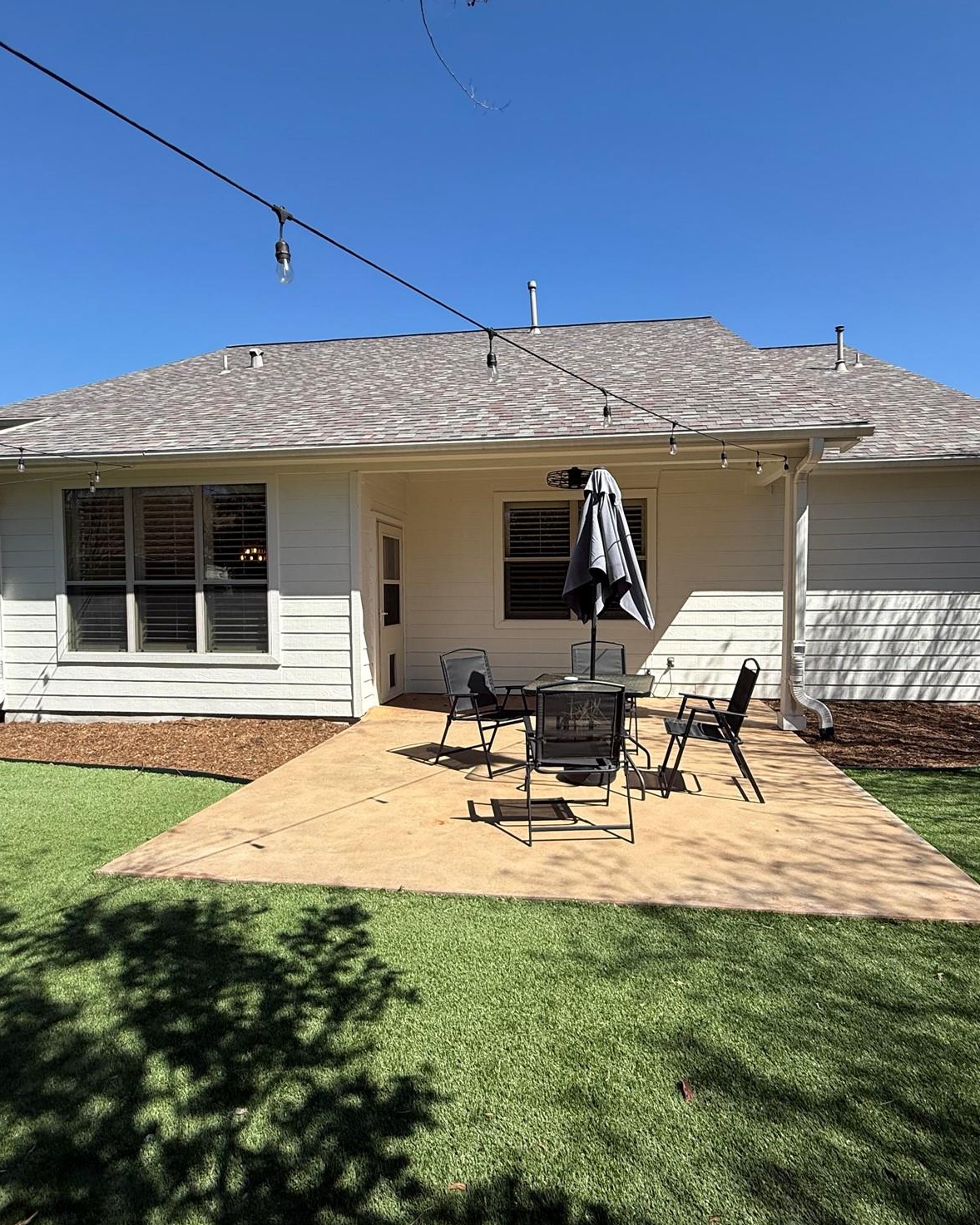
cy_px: 616
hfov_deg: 70.8
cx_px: 514
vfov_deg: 83.3
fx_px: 689
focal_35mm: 19
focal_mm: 2.22
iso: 50
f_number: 2.2
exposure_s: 1/2165
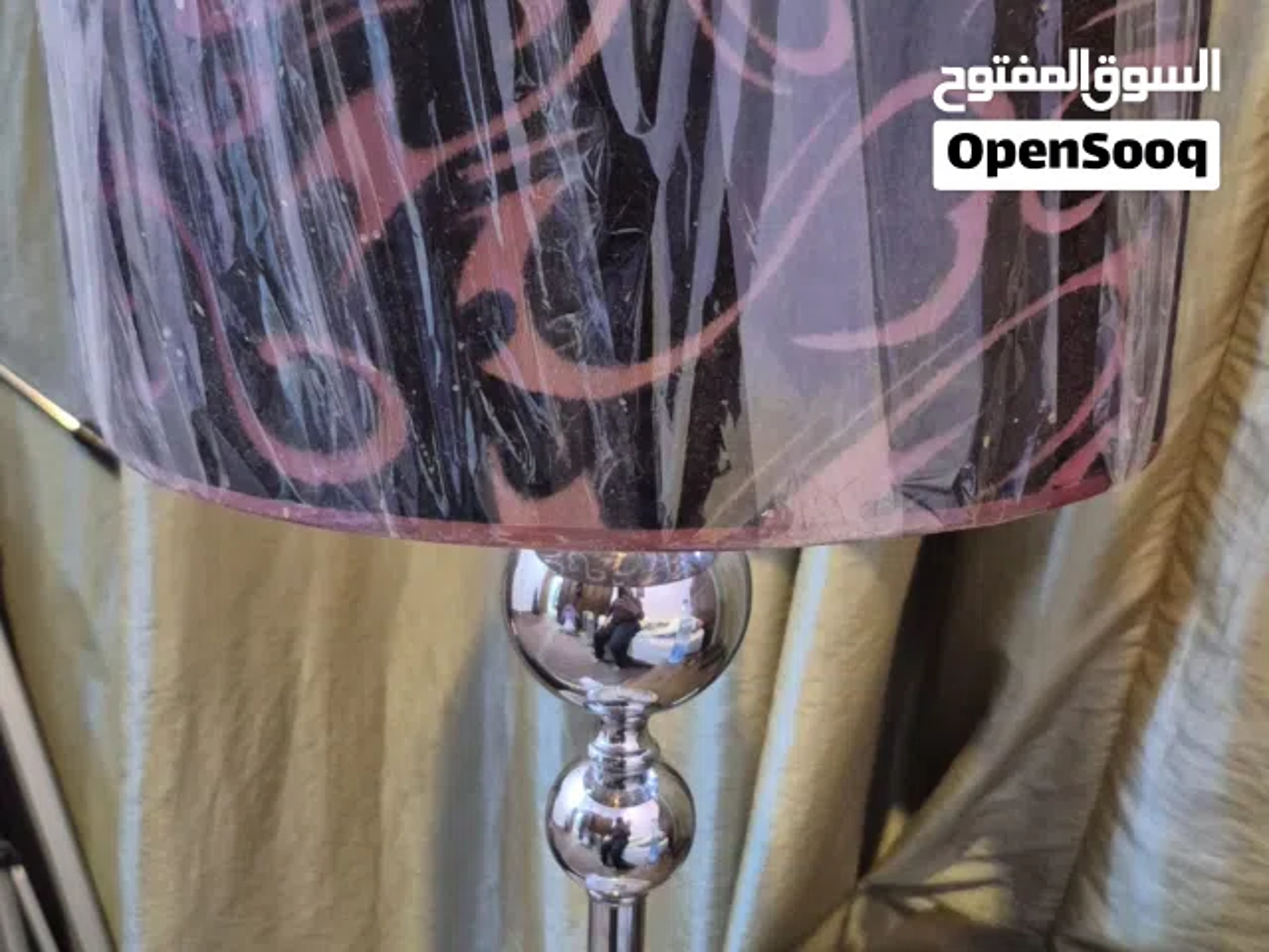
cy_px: 476
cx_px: 634
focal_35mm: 23
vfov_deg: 58.9
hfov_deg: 73.9
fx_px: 843
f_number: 1.8
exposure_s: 1/50
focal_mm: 5.4
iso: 1600
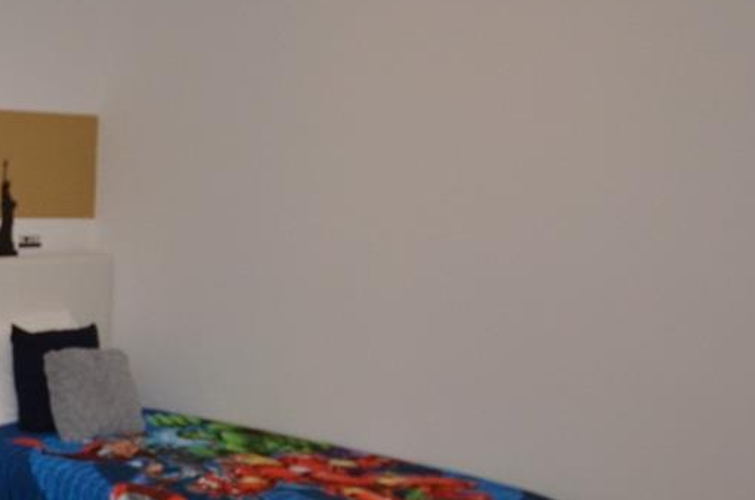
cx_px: -34
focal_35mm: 47
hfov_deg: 36.8
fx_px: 983
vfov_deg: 27.4
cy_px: 456
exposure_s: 1/60
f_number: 4
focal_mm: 10
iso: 800
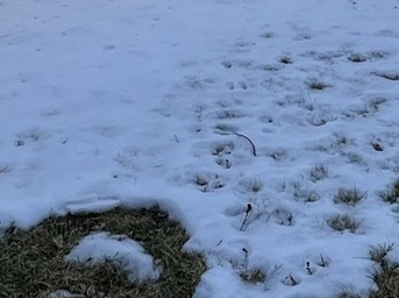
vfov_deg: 20.3
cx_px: 257
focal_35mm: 64
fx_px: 737
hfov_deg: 30.1
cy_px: -122
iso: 32
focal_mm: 1.57
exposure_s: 1/1727
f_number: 1.8
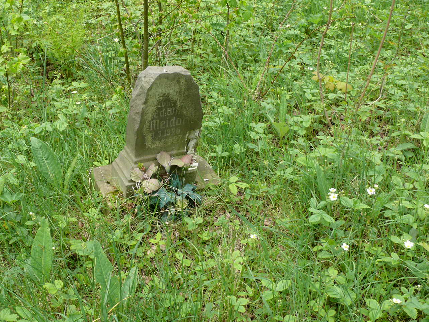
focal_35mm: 44
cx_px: 160
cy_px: 177
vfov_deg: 32.9
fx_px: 545
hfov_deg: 42.6
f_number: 4
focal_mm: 7.4
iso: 100
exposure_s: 1/160
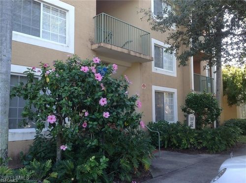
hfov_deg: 52.7
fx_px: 248
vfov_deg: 40.6
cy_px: 92
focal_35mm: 35
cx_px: 123
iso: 50
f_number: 2.4
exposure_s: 1/128
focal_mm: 4.28
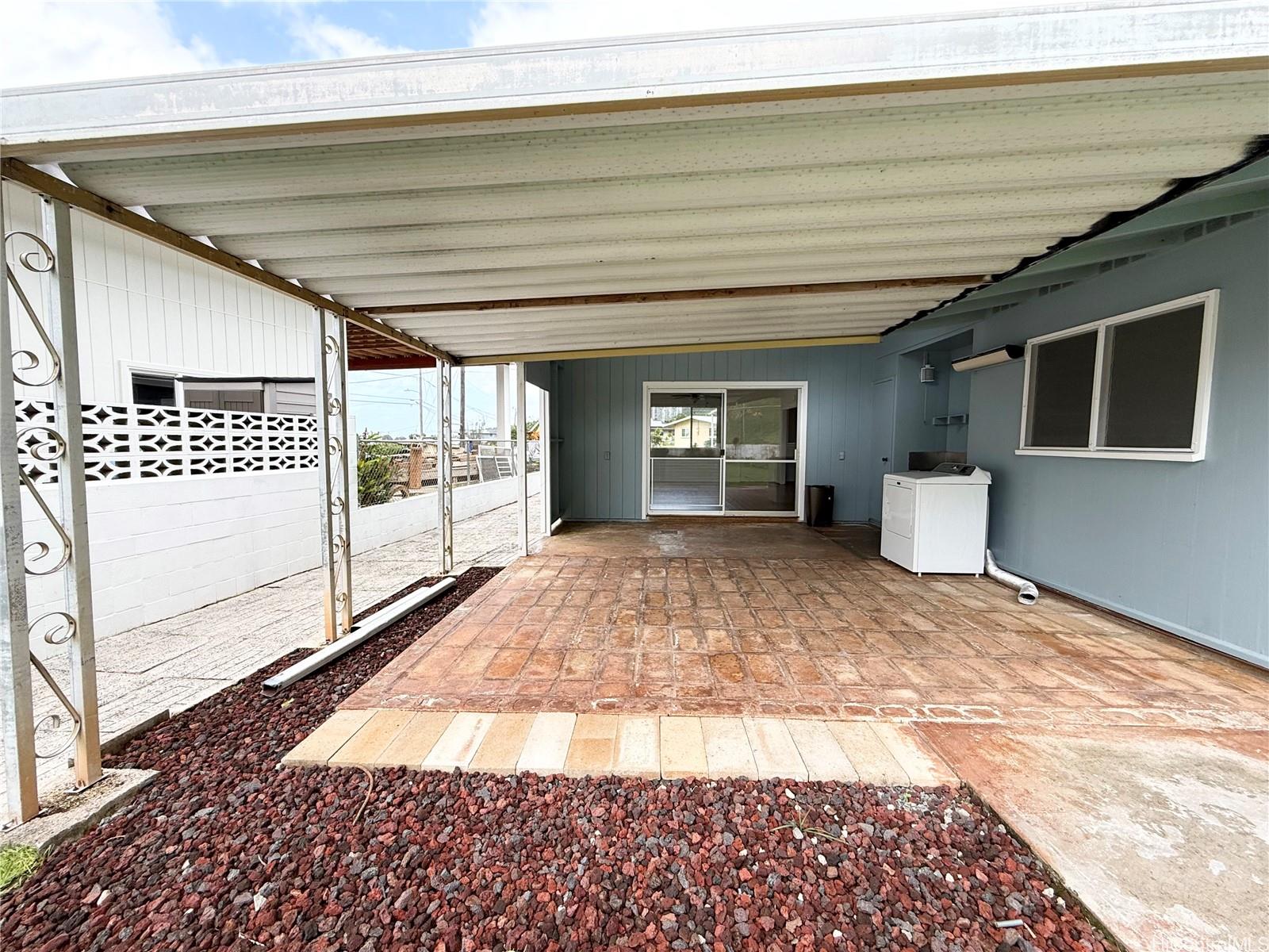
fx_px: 513
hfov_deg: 102.1
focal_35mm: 14
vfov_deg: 85.7
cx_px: 634
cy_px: 476
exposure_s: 1/430
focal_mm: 2.22
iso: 64
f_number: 2.2
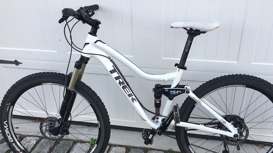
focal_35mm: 37
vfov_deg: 31.8
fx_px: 268
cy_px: 98
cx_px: 146
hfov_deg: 54.0
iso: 25
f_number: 2.2
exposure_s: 1/60
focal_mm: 4.15
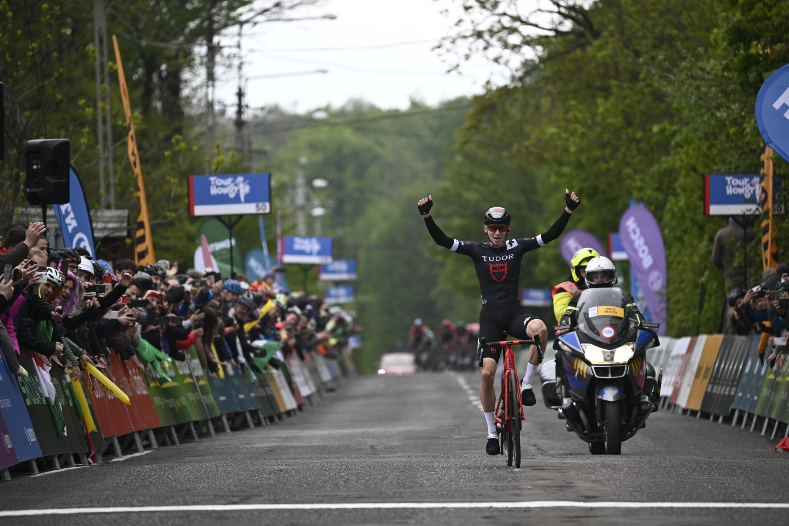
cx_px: 394
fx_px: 7232
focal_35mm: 330
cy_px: 263
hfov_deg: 6.2
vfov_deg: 4.2
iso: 800
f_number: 5.3
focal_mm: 330
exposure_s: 1/1250
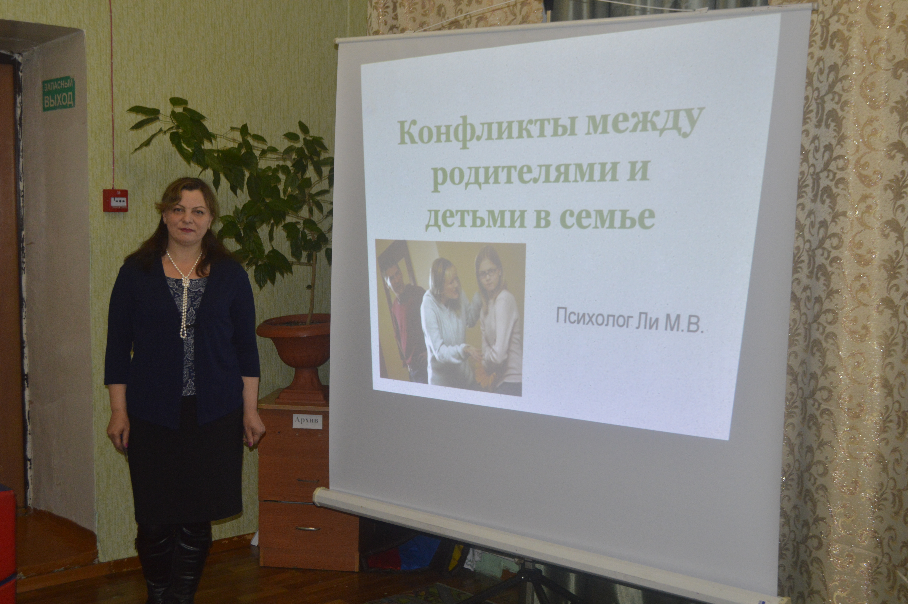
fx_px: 1210
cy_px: 302
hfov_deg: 41.1
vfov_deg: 28.0
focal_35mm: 48
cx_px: 454
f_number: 4.8
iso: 800
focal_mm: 32
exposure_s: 1/60
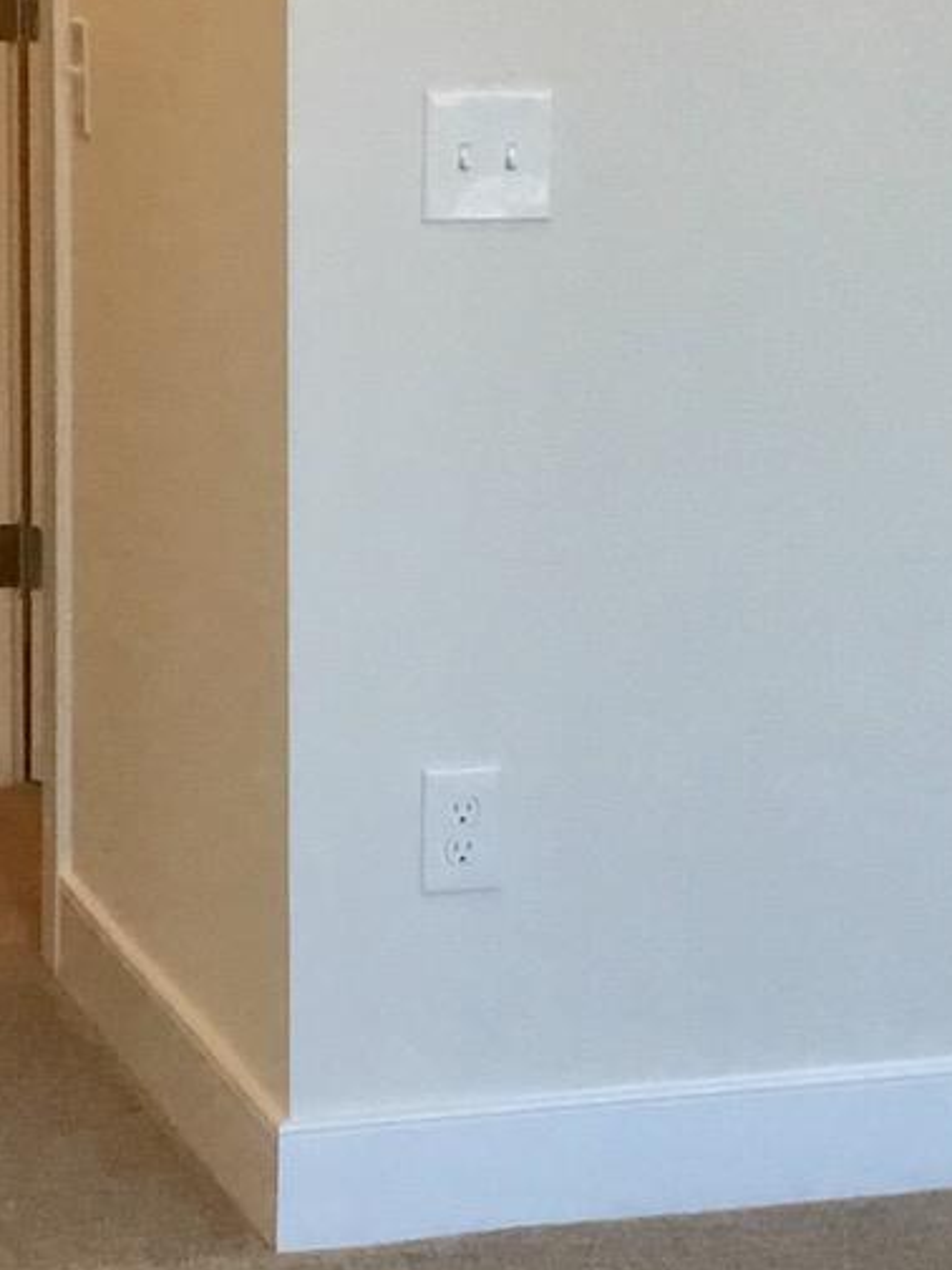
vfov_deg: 15.6
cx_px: 864
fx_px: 4620
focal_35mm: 126
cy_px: 431
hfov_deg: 11.7
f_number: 2.4
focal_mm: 3.3
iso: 32
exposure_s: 1/30
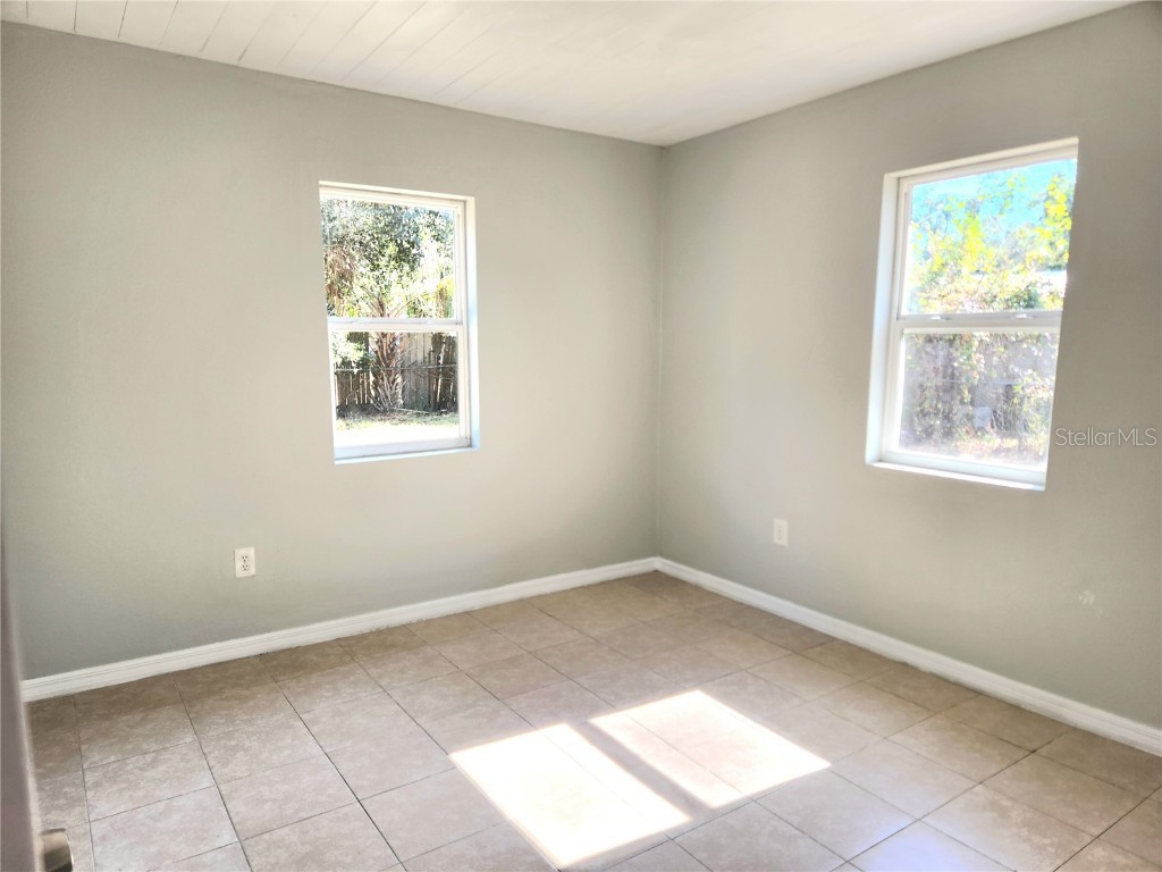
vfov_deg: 58.9
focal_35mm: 23
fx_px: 772
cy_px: 436
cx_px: 581
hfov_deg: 73.9
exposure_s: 1/182
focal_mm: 5.4
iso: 20
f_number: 1.8
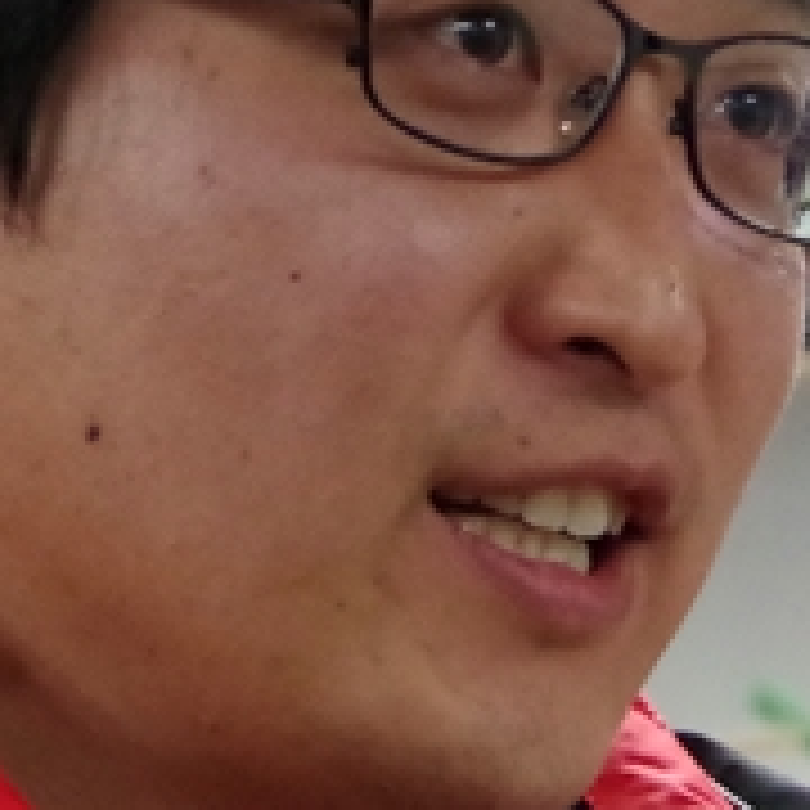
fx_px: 21391
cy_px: 454
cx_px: 549
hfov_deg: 2.2
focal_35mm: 808
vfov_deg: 2.2
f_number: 8
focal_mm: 135
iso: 3200
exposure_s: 1/40
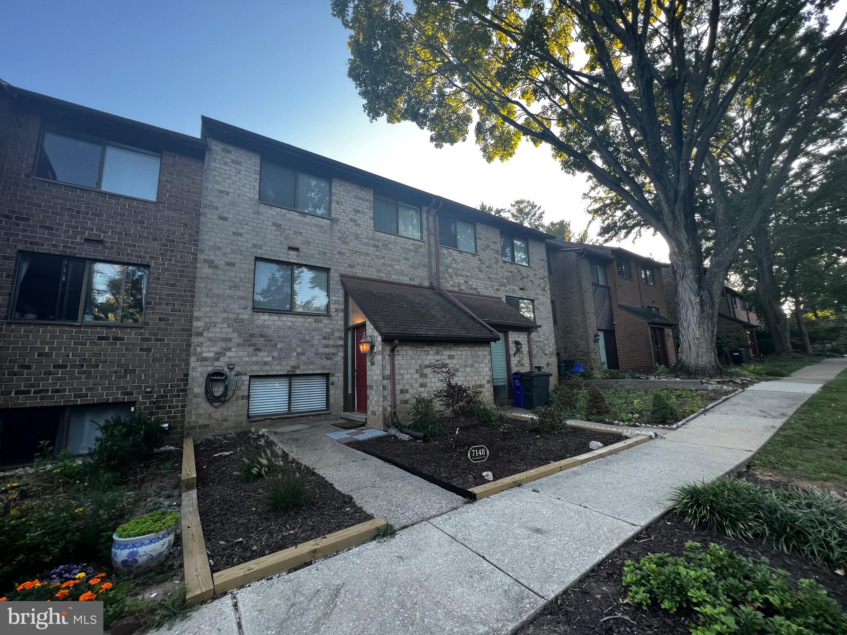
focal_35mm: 13
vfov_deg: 89.9
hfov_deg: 106.2
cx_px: 424
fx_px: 318
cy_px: 318
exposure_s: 1/99
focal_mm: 1.57
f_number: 1.8
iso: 50
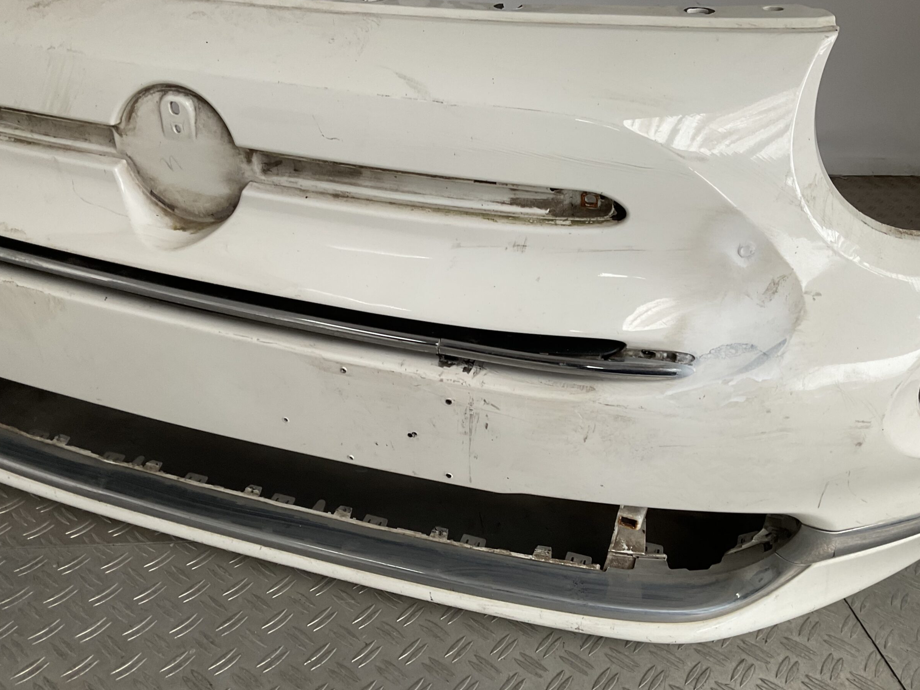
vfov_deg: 45.4
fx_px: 824
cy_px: 353
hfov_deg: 58.3
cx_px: 444
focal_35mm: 31
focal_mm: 3
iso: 50
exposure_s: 1/50
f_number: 1.8
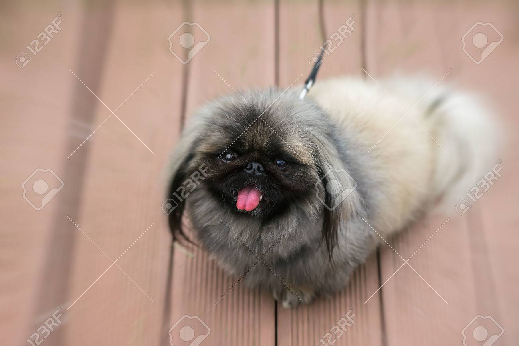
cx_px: 260
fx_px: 1225
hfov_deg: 23.9
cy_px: 173
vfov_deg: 16.1
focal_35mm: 85
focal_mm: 85
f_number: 2.2
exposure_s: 1/500
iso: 80
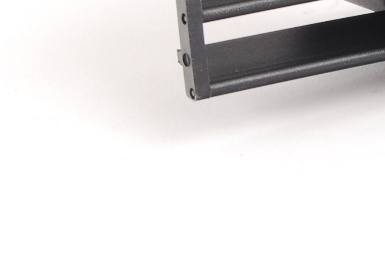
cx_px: 502
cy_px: -148
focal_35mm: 269
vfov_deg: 5.1
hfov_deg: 7.6
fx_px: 2879
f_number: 9
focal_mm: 55
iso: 200
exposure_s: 1/100
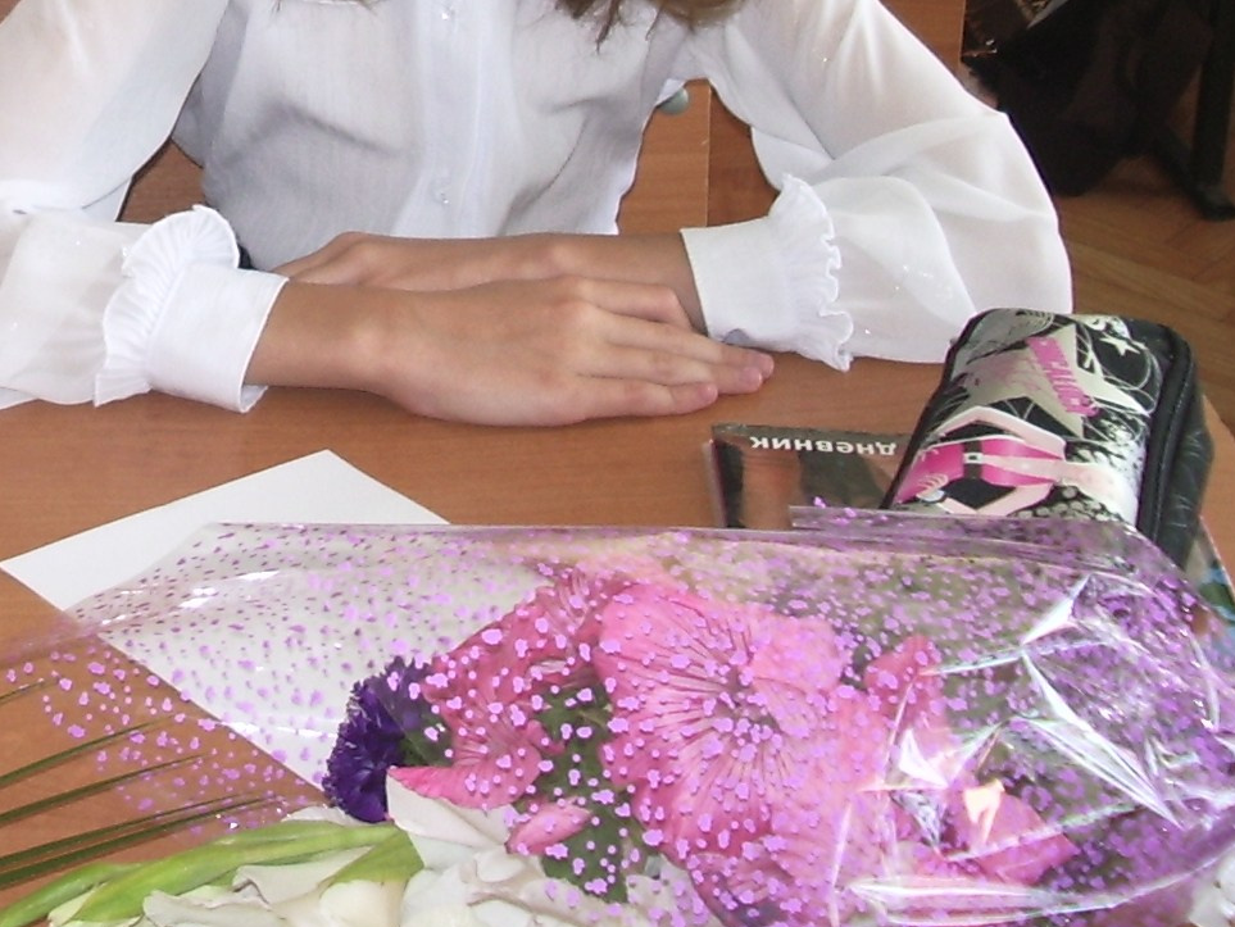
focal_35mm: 93
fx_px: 3319
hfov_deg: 20.4
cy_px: -41
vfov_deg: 15.6
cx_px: 0
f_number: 2.6
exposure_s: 1/40
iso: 50
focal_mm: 5.8
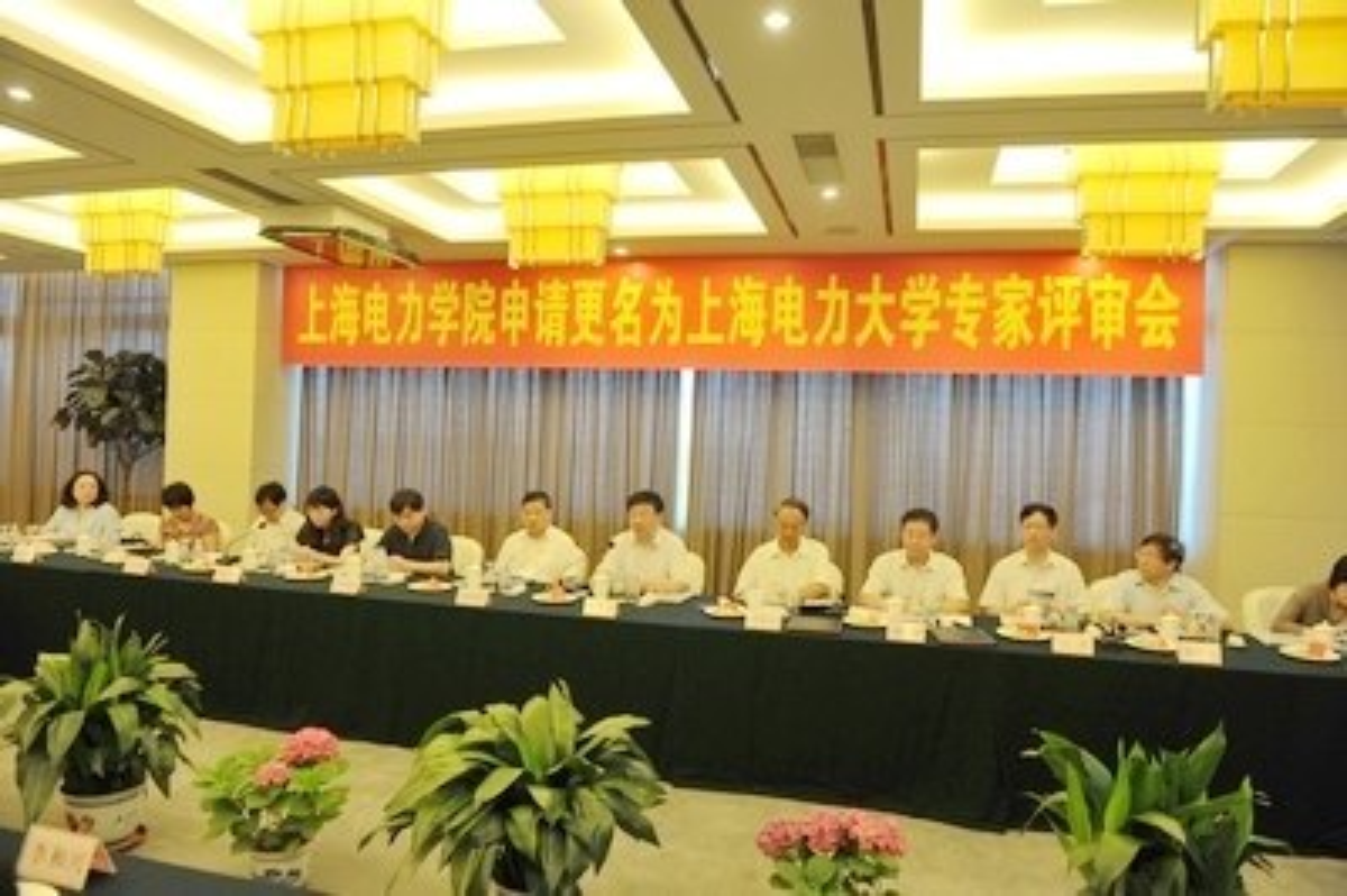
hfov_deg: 73.8
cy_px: 448
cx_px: 674
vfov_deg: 53.1
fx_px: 897
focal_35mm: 24
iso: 1250
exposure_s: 1/80
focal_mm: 24
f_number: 4.5
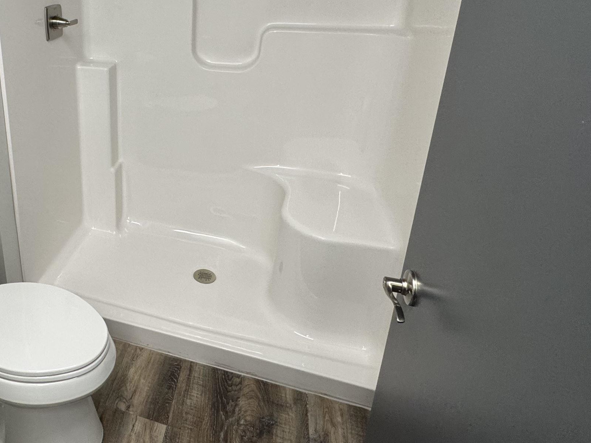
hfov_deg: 59.4
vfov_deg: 49.3
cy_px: 111
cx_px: 106
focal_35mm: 27
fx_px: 461
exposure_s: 1/120
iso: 160
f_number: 2.2
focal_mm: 2.22
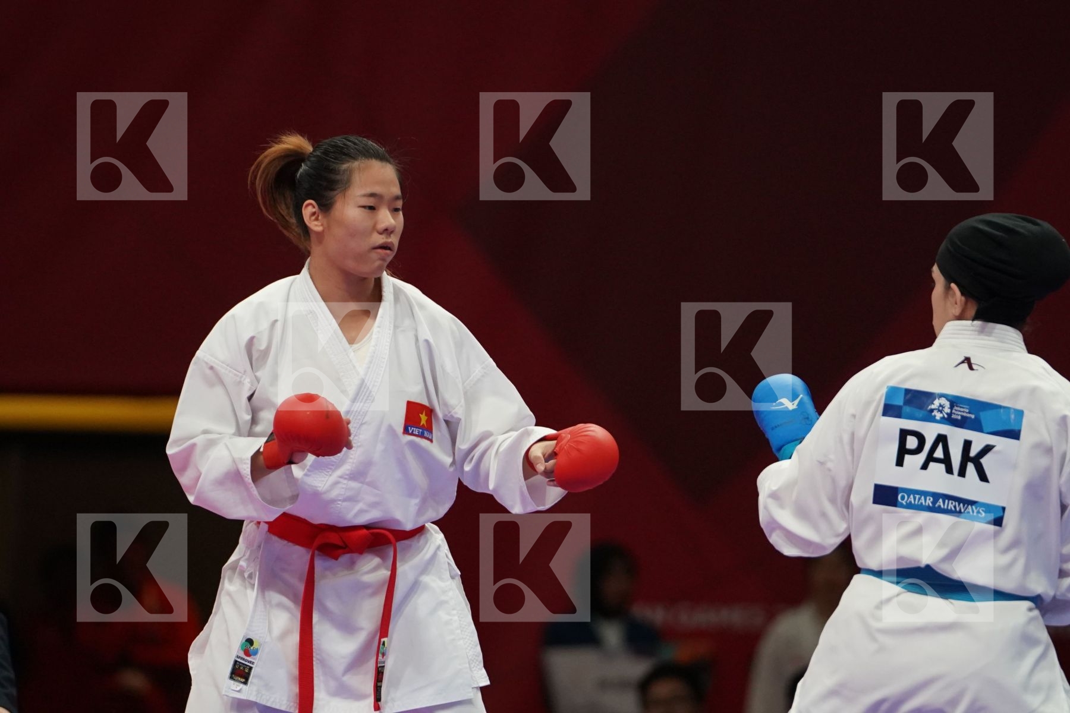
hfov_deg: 5.4
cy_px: 356
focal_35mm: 379
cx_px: 535
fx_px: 11264
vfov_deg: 3.6
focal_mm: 253
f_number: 4
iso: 3200
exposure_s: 1/1000
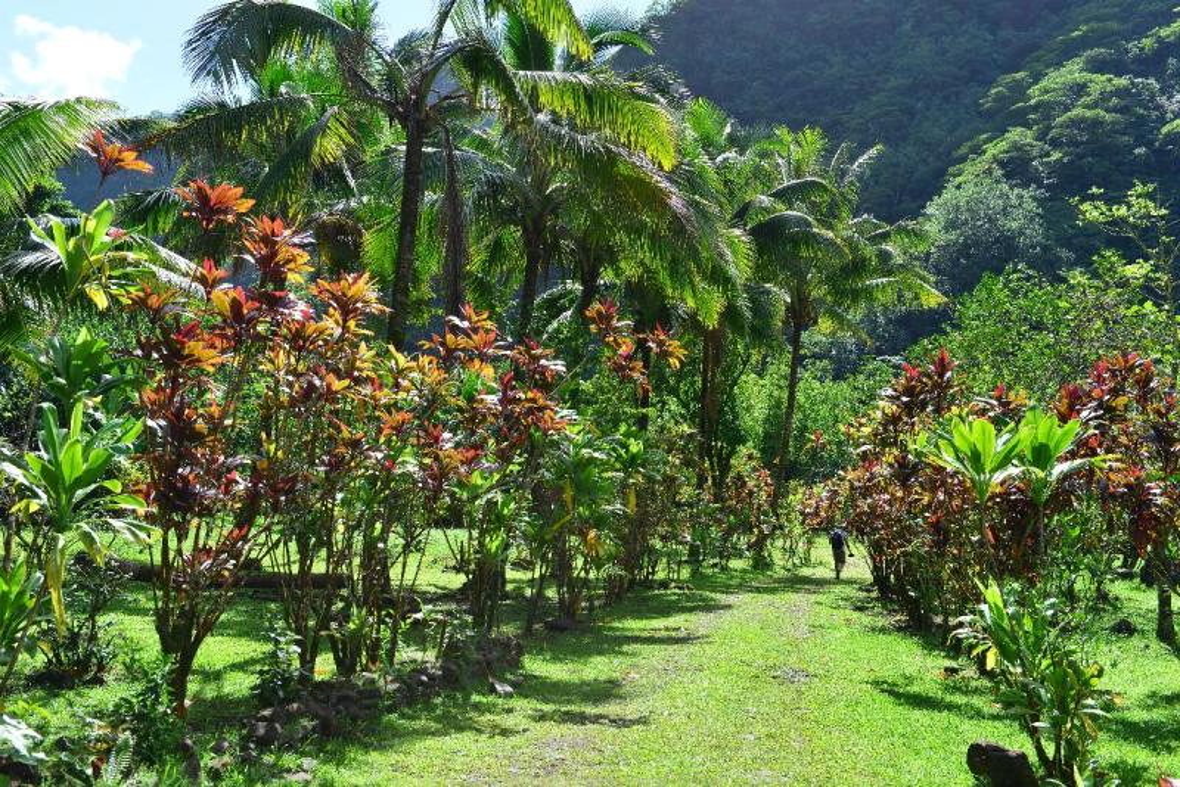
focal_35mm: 38
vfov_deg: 35.1
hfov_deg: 50.7
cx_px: 590
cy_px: 394
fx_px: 1246
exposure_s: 1/250
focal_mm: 38
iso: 200
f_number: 8
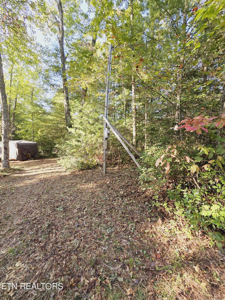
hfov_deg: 89.9
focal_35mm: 13
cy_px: 150
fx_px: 113
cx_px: 112
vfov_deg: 106.2
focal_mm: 2.2
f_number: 2.2
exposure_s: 1/120
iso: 50
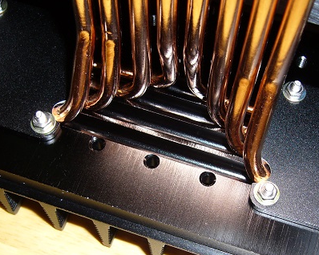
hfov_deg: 34.1
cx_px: 184
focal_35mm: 55
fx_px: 519
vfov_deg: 27.5
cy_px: 149
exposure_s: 1/30
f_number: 2.8
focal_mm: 5.8
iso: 80
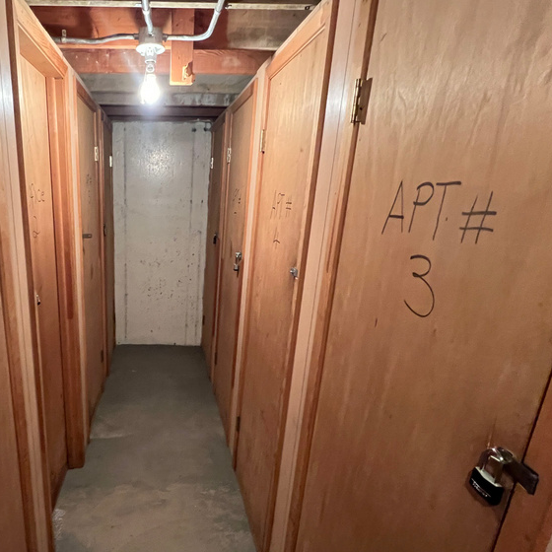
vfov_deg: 71.9
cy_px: 308
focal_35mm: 21
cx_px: 153
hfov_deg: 68.5
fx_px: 379
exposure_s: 1/60
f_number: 1.8
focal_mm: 1.57
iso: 500
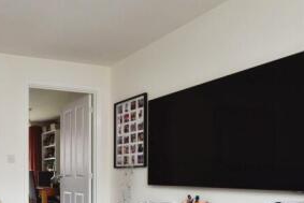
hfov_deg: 46.8
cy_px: 182
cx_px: 31
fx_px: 313
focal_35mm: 37
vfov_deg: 34.1
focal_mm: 16
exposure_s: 1/20
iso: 500
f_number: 7.1
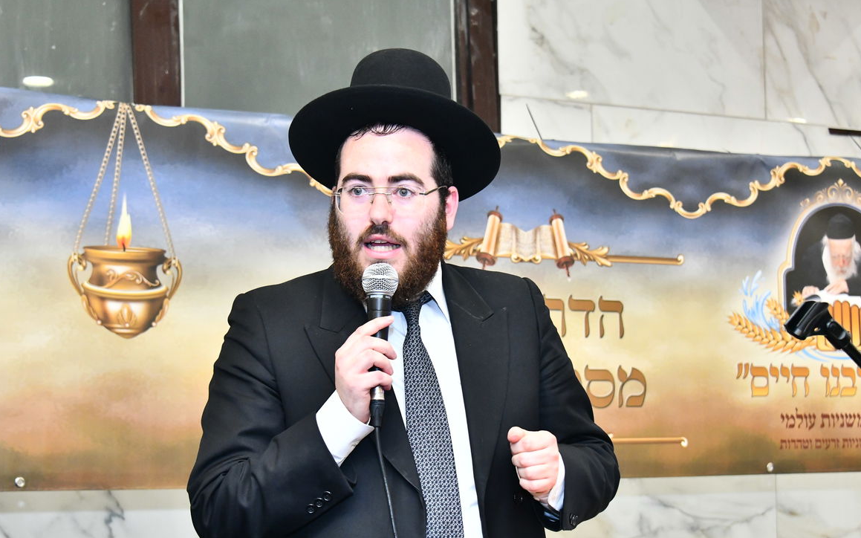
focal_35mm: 80
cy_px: 344
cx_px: 432
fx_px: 1877
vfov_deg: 16.3
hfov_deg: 25.8
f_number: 5.6
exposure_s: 1/125
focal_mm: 65
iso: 3200
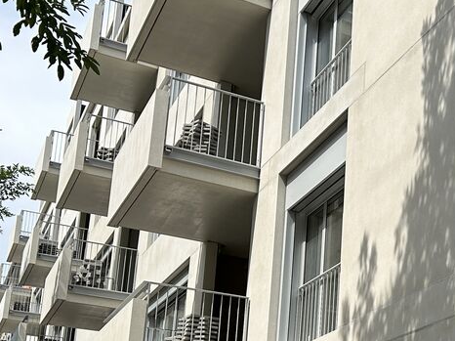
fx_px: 880
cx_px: 445
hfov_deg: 27.5
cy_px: 328
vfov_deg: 21.3
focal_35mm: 67
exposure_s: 1/3704
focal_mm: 5.7
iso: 50
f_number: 1.5
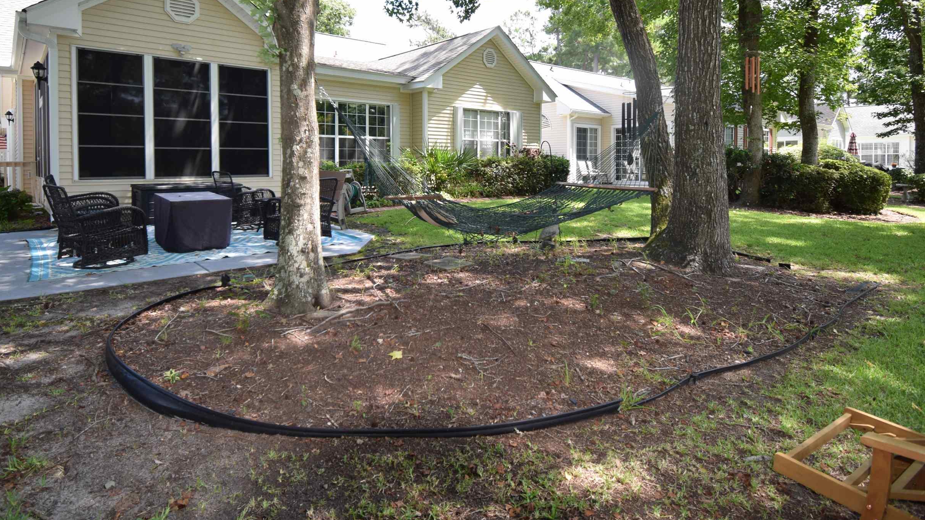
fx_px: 491
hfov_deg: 86.4
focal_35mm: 20
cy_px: 173
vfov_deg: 54.8
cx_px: 422
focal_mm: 10
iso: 160
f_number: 5.6
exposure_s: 1/125
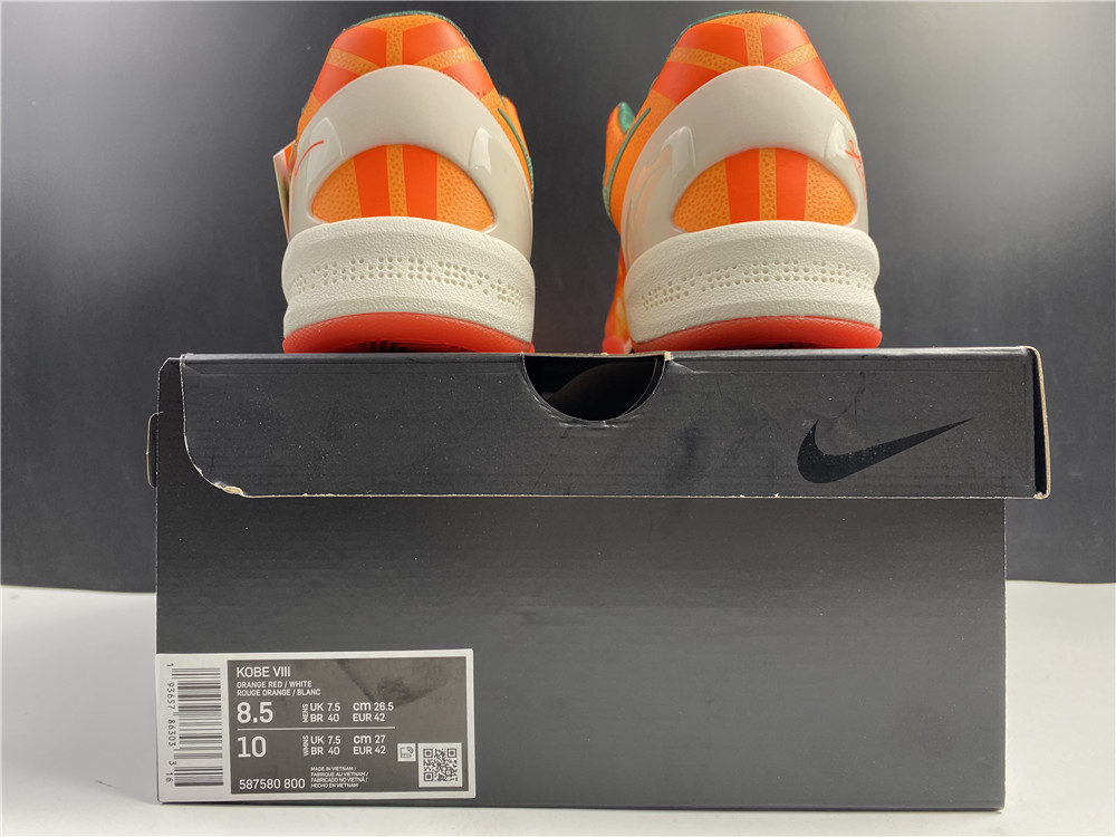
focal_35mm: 26
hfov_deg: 67.3
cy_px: 418
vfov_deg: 53.1
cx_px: 558
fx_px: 838
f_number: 1.8
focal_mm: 4.25
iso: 64
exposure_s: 1/50
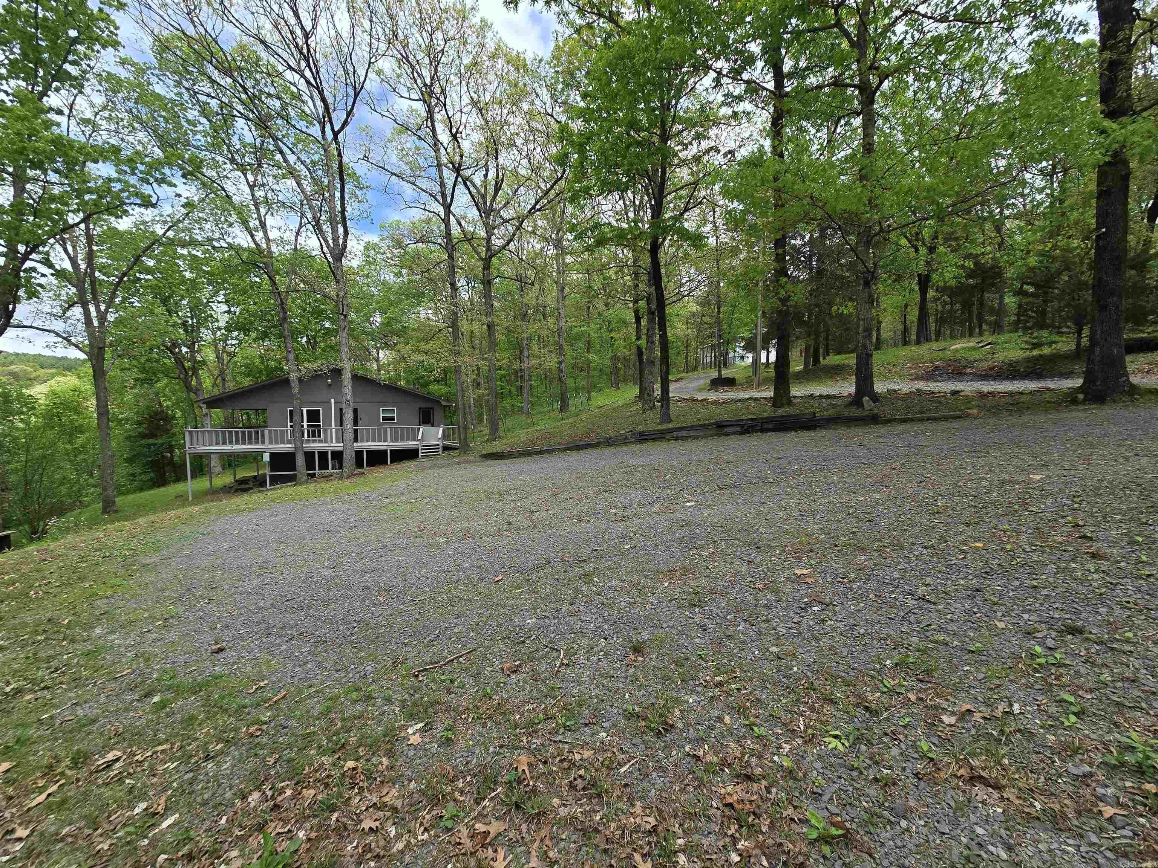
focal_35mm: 13
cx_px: 579
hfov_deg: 106.2
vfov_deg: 89.9
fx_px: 435
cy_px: 434
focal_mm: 2.2
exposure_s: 1/1167
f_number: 2.2
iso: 50
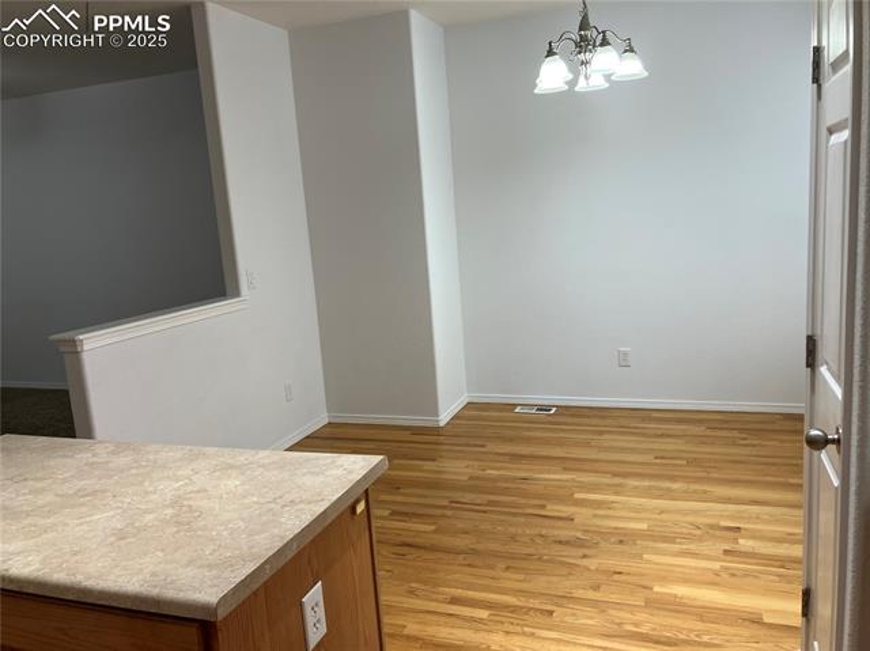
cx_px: 435
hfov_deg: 63.5
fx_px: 703
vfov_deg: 49.7
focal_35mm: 28
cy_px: 326
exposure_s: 1/60
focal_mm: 3.99
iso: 40
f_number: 1.8
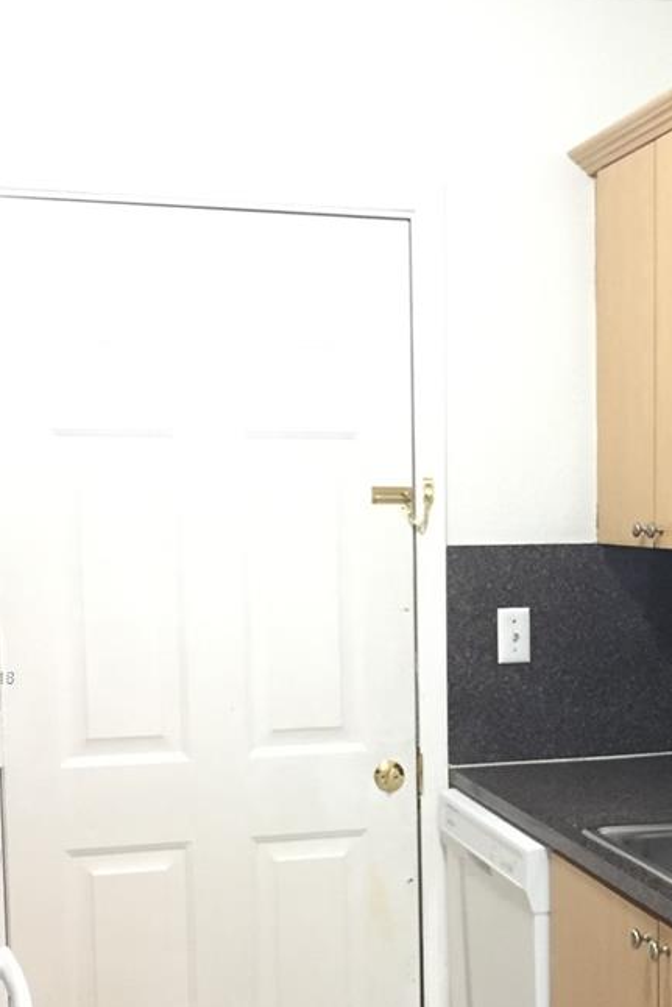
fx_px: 1567
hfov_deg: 23.7
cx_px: 575
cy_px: 677
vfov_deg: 35.3
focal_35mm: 56
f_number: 2.2
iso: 250
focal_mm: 4.15
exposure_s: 1/20
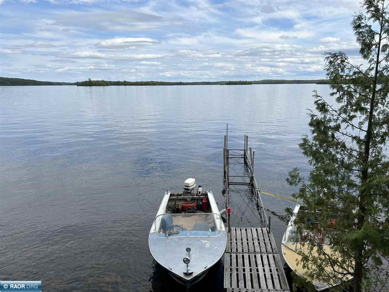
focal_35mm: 26
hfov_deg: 67.3
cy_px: 146
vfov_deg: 53.1
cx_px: 194
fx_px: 292
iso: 50
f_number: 1.5
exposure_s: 1/4444
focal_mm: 5.7
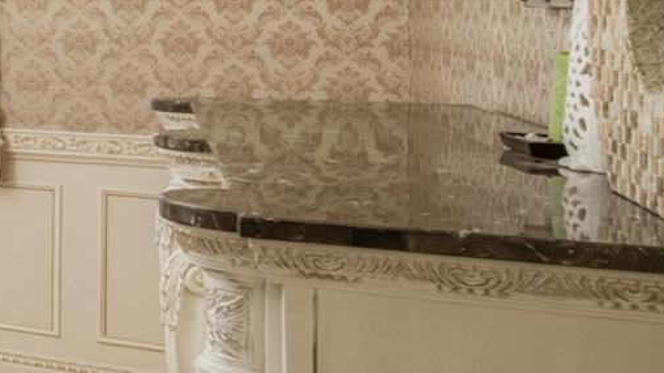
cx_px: -655
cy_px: -31
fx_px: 1039
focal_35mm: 59
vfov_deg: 19.6
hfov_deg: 19.5
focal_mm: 14
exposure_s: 1/10
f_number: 10
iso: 1000
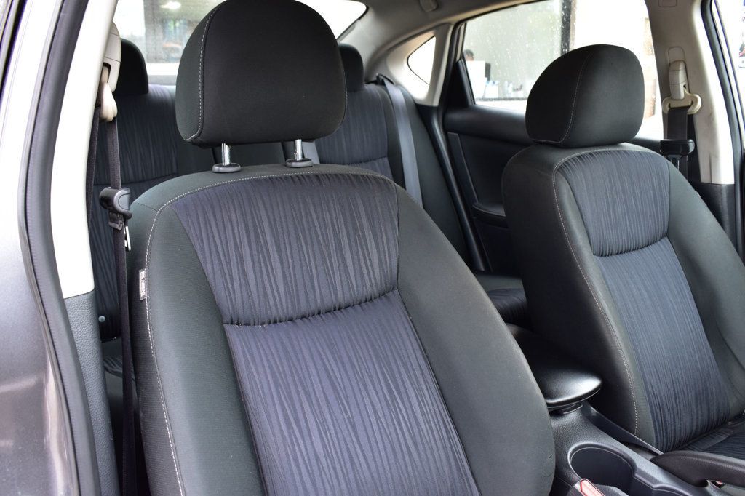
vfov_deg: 39.9
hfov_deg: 57.2
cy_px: 248
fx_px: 683
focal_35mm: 33
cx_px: 372
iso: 400
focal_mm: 22
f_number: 7.1
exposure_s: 1/25
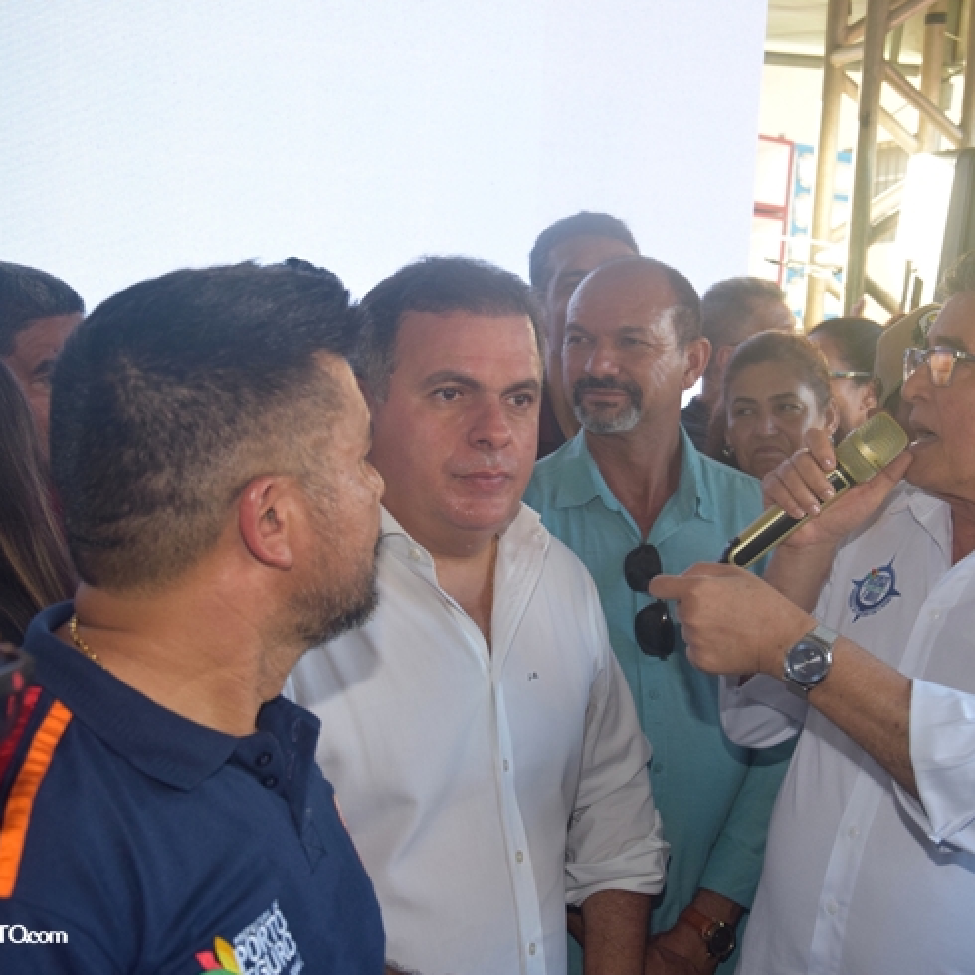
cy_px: 489
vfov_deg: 31.6
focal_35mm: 54
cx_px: 554
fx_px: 1721
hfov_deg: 31.6
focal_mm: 28
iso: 720
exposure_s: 1/125
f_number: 5.6
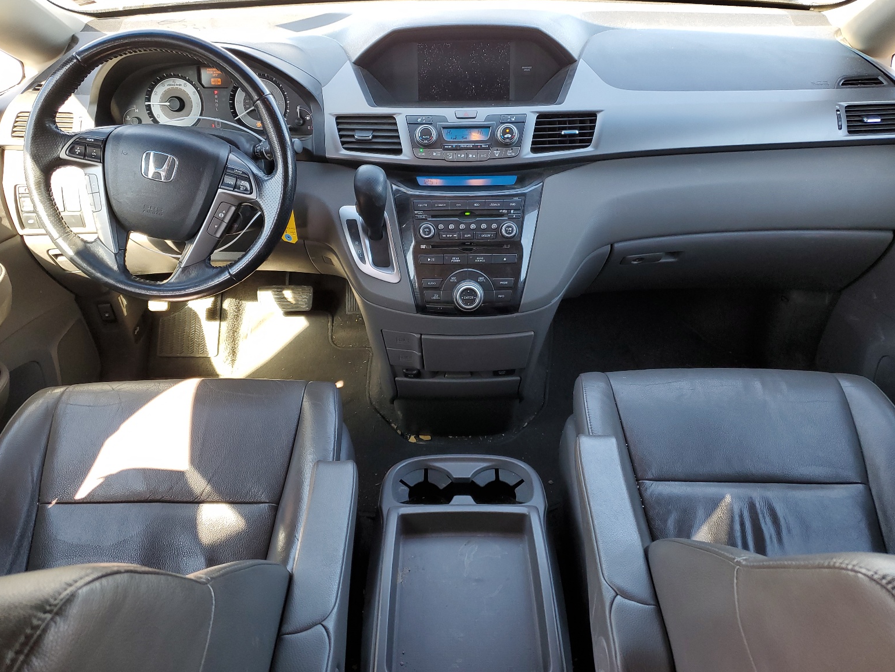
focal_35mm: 27
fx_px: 698
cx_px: 453
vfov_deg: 51.4
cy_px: 330
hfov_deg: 65.3
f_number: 1.5
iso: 60
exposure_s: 1/120
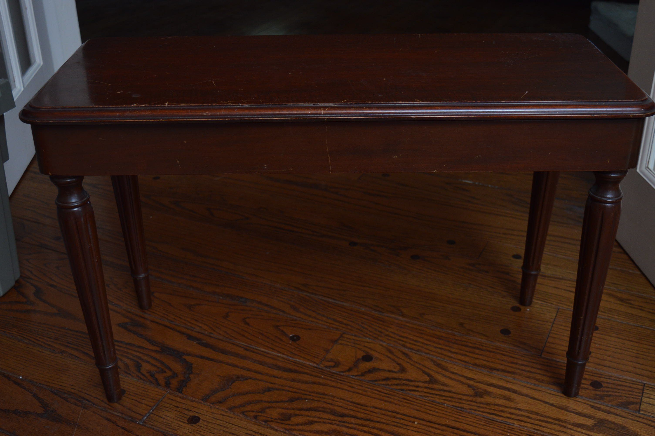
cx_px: 328
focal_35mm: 44
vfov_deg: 30.8
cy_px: 218
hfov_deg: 45.0
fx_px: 791
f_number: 5.6
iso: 400
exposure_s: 1/80
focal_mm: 29
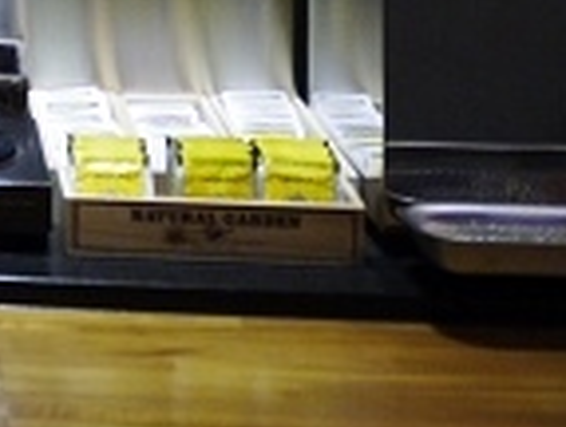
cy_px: -486
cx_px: -408
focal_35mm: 125
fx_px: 2049
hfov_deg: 14.2
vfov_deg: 10.7
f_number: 2.5
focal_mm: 14
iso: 160
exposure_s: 1/60
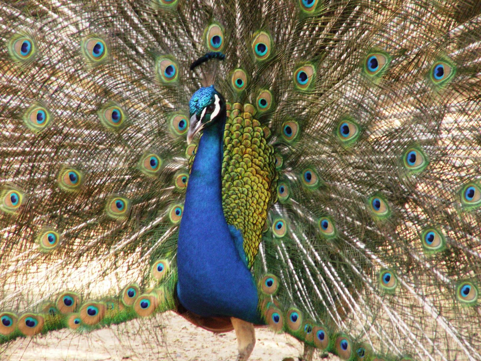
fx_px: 5836
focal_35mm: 420
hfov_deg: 4.7
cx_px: 240
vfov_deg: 3.5
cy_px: 180
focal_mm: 69.45
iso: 160
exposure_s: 1/100
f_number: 4.5
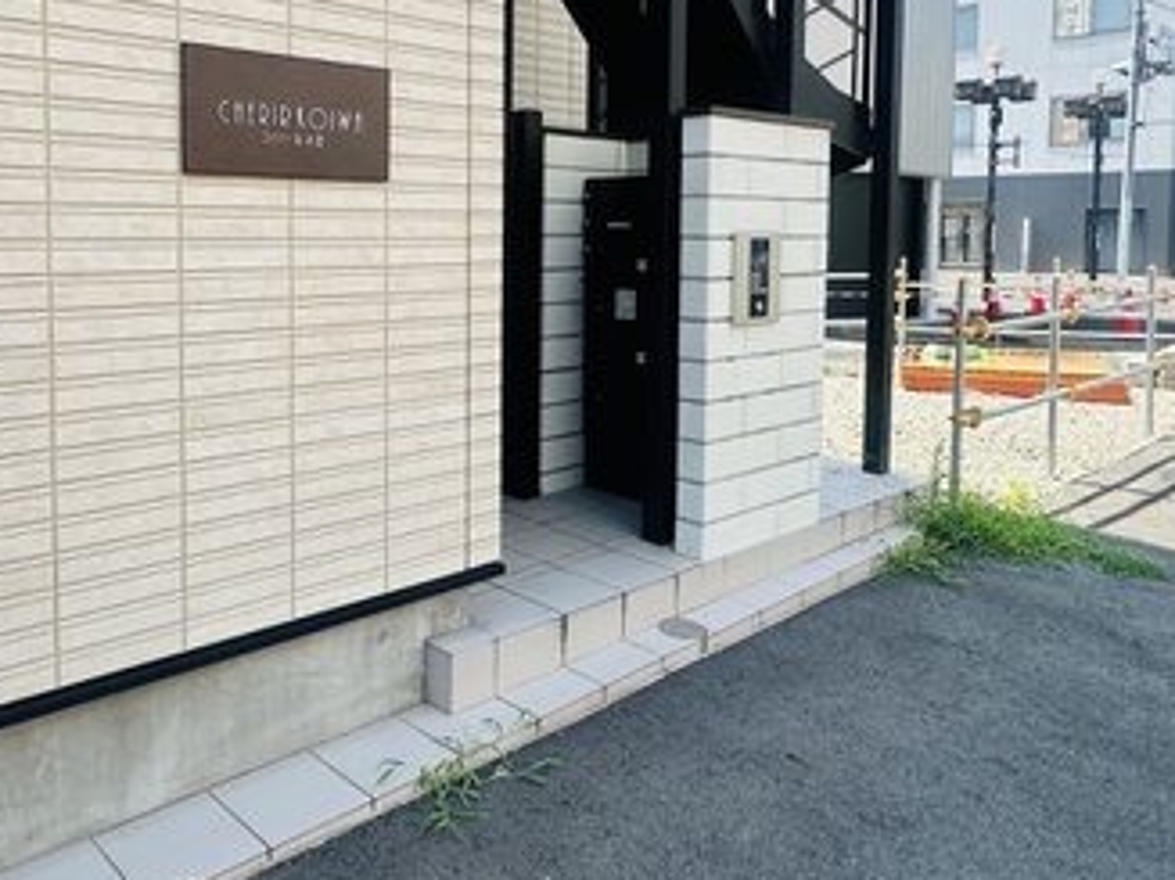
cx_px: 428
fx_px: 1018
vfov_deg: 46.0
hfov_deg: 59.1
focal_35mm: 30
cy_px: 286
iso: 40
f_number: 2.2
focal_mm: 2.22
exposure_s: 1/739
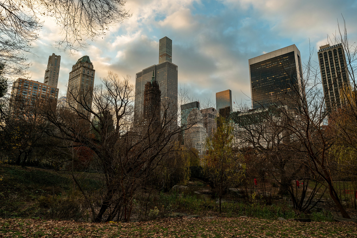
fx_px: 238
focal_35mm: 24
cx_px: 178
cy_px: 119
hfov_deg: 73.7
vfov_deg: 53.1
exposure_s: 1/40
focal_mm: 24
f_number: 7.1
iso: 100
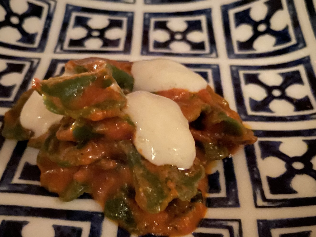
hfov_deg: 46.8
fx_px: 365
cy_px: 152
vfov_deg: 35.7
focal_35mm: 40
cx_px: 149
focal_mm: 4.2
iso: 1600
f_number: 1.6
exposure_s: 1/7
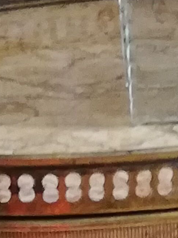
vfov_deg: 7.1
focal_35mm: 268
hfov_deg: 5.4
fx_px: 1837
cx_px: 361
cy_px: 512
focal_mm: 3.81
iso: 320
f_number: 2.2
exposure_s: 1/30
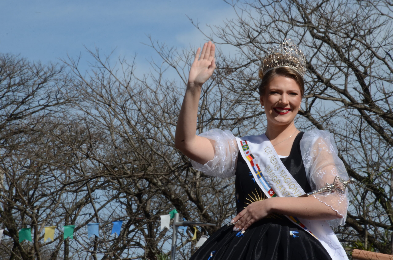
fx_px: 2288
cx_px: 196
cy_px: 130
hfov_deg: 9.8
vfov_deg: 6.5
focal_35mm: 210
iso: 400
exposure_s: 1/160
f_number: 29
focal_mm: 140
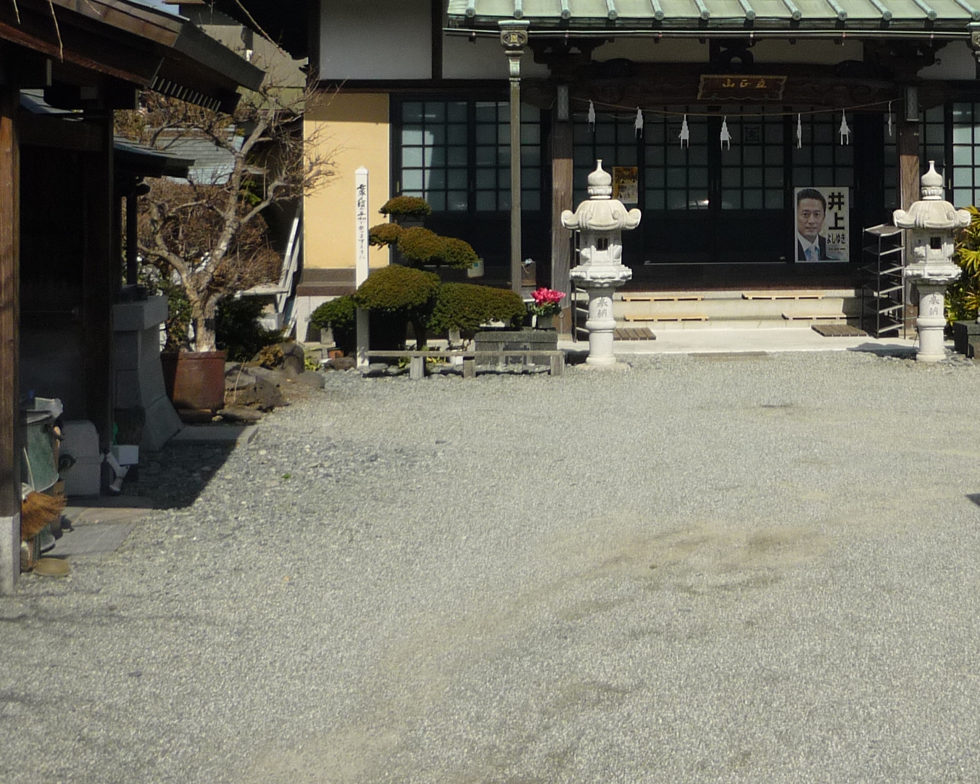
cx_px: 821
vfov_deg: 24.5
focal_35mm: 61
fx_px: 1769
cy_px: 136
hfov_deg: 30.0
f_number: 8
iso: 100
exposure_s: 1/320
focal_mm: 5.5
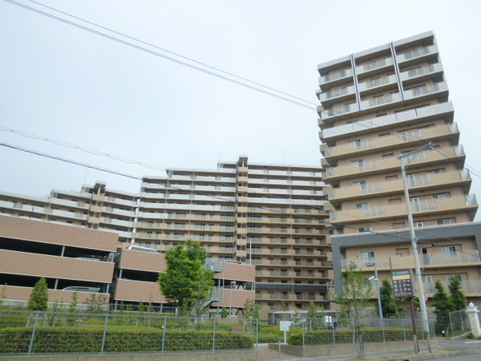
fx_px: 333
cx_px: 240
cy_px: 180
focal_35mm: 24
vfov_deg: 56.8
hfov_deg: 71.6
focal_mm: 4.3
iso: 160
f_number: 2.2
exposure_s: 1/2000
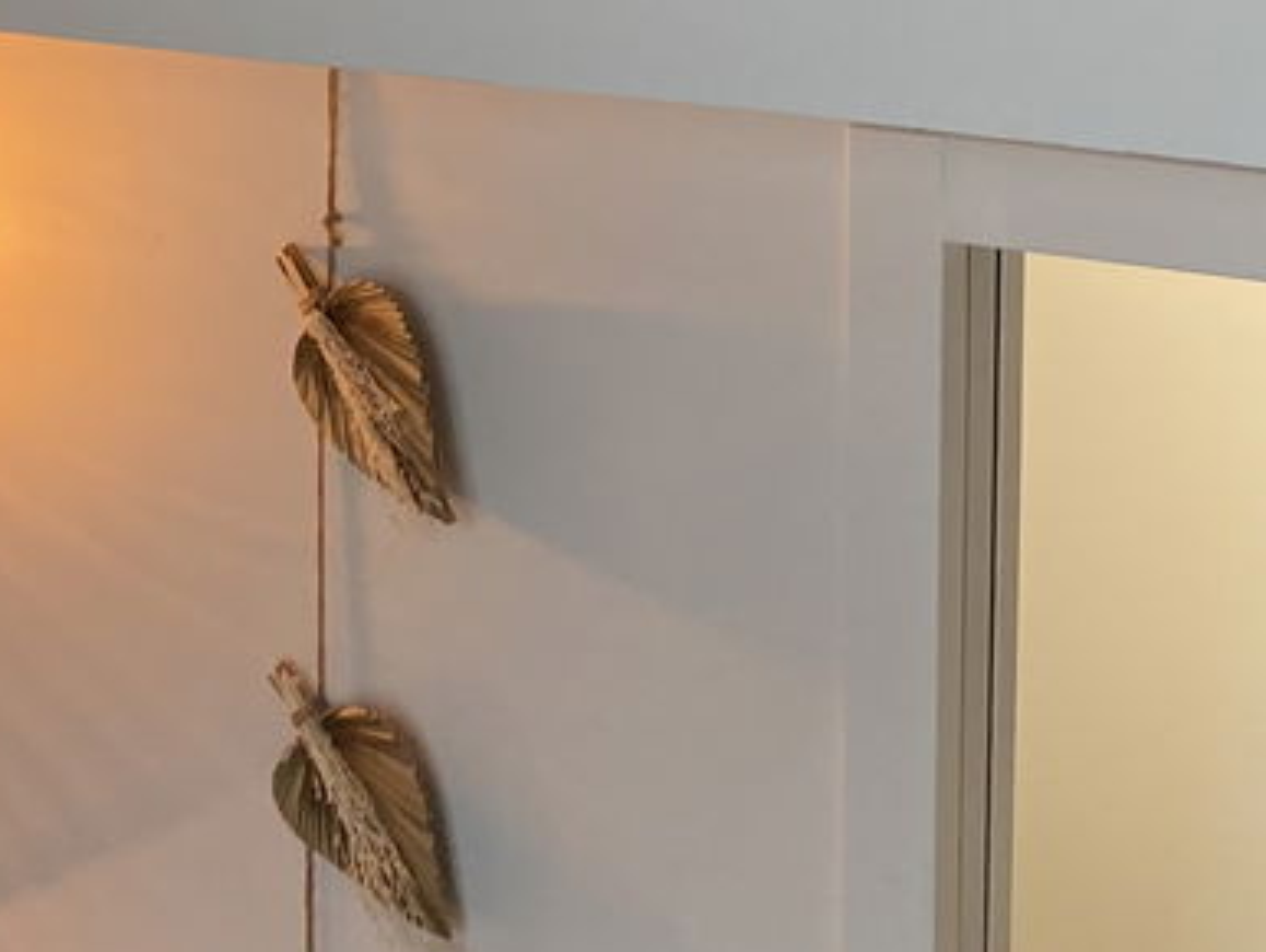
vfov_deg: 12.6
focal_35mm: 116
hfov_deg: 16.5
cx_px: 1322
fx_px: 4245
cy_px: -3
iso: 80
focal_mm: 3.99
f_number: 1.8
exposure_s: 1/50
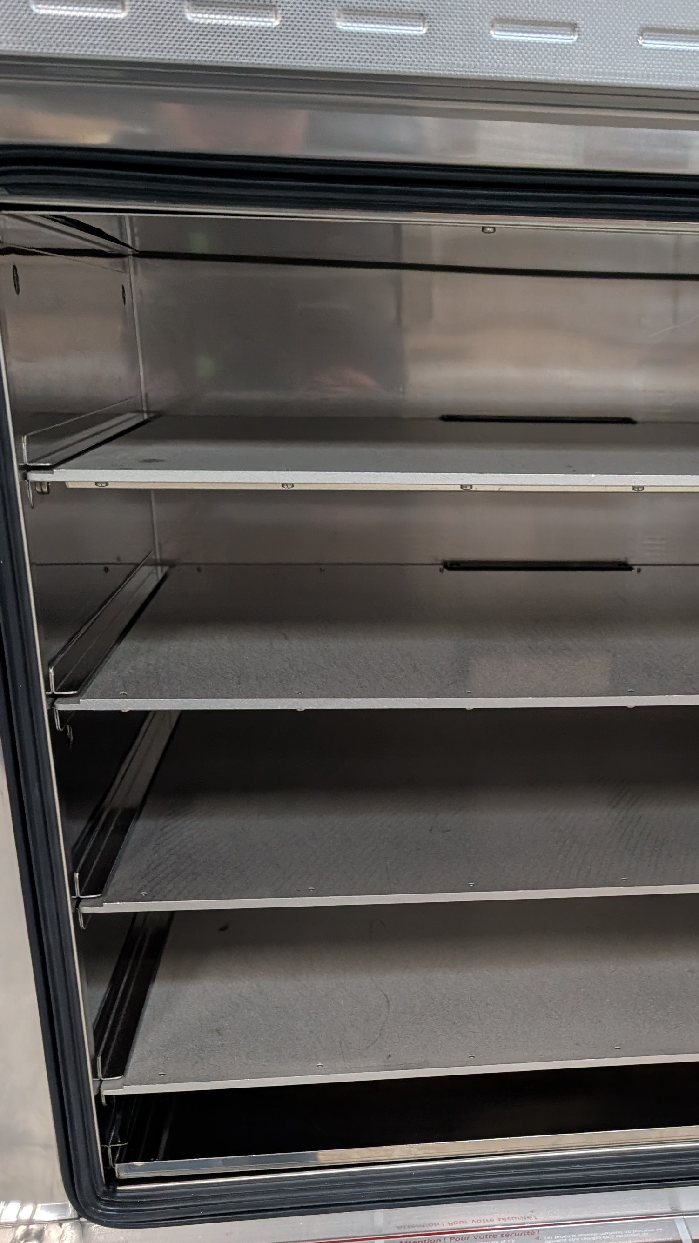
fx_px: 1318
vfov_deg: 49.3
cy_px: 861
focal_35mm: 40
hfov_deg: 28.7
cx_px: 604
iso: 109
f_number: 1.68
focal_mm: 6.9
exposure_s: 1/44.7
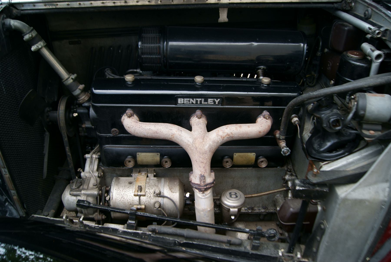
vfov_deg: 43.7
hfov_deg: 61.9
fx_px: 326
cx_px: 196
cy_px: 131
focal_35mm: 30
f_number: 5.6
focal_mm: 20
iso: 100
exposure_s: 1/50
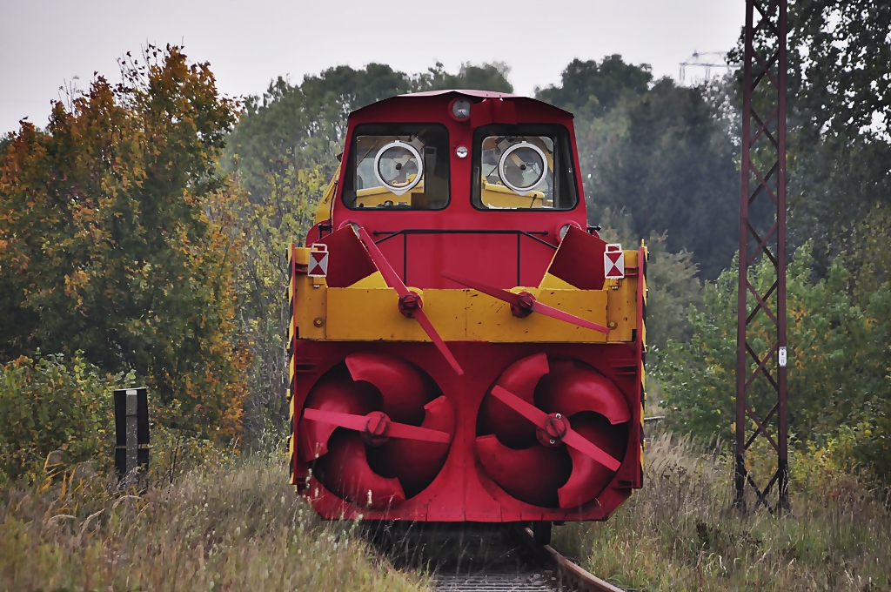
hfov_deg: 8.3
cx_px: 446
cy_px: 296
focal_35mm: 248
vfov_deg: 5.5
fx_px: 6118
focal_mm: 165
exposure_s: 1/800
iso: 400
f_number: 6.3
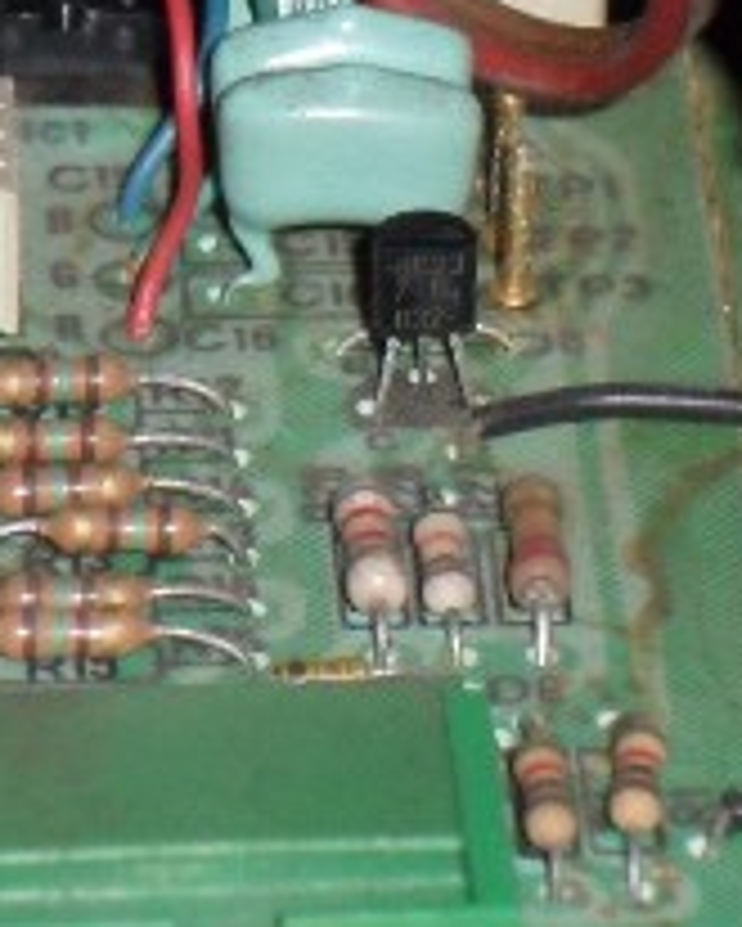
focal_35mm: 297
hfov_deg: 5.2
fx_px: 8147
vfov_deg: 6.5
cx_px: 414
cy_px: 450
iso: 400
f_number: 16.4
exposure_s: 1/60
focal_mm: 25
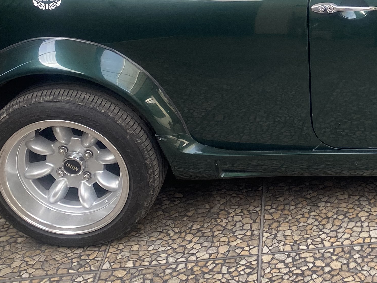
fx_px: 773
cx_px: 406
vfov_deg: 20.3
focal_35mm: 71
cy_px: 27
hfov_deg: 25.6
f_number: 1.8
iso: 80
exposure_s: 1/121
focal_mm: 4.25
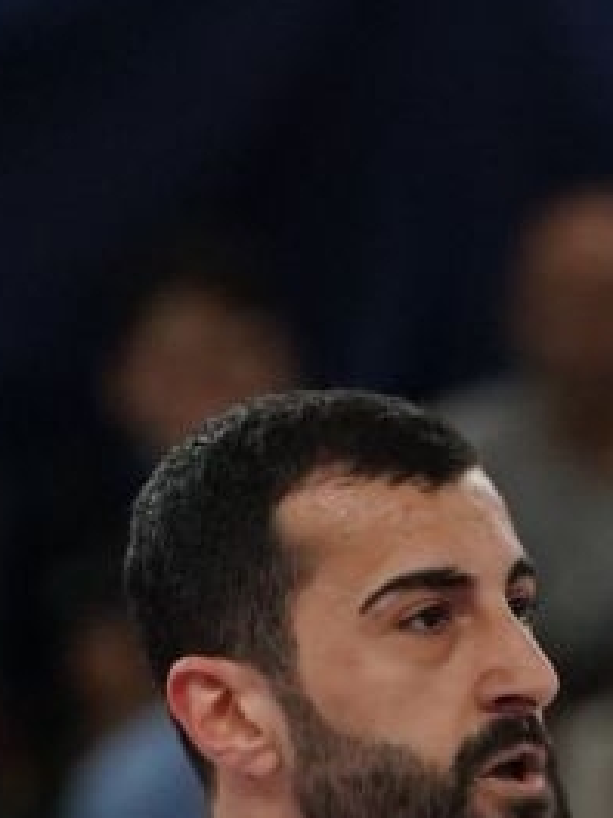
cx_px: 1056
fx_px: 30907
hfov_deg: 1.1
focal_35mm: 1309
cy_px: 1586
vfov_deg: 1.5
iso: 2000
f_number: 2.8
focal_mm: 200
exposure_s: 1/1000
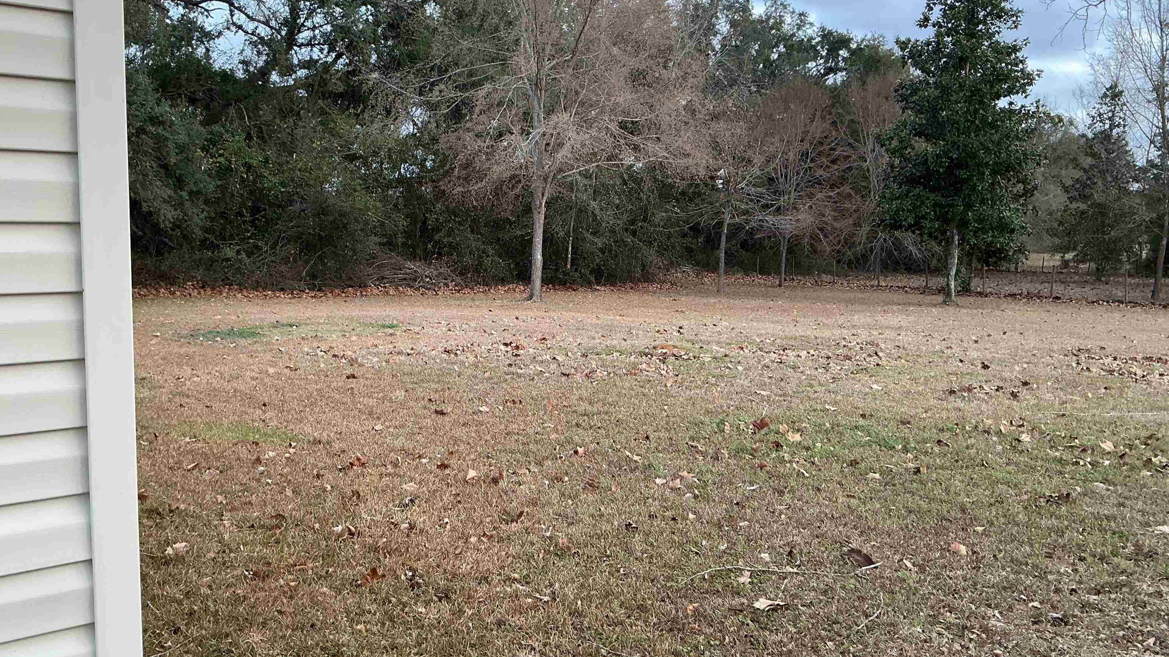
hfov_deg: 61.0
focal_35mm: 32
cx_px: 578
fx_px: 992
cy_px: 323
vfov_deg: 36.7
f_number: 1.8
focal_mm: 3
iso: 25
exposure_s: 1/120
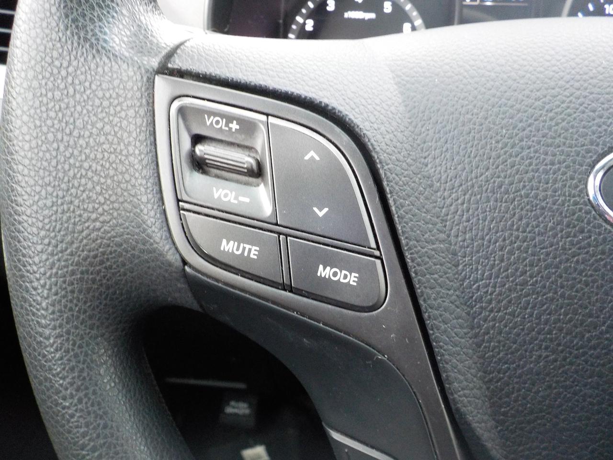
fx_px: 531
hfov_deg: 60.0
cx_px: 306
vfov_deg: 46.8
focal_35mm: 30
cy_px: 230
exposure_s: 1/20
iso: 400
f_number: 3.3
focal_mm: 4.1
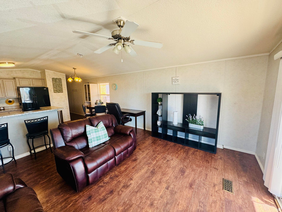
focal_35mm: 14
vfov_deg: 85.7
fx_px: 114
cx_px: 141
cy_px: 106
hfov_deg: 102.1
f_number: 2.2
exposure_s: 1/99
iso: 125
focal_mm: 2.22
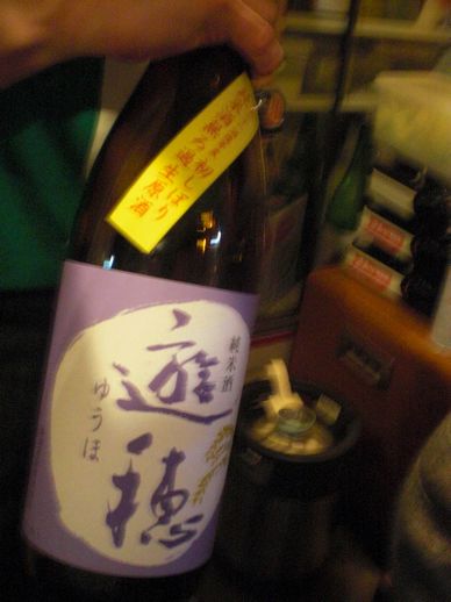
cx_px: 226
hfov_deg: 37.7
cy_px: 301
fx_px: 661
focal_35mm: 38
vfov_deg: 49.0
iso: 800
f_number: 3.1
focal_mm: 6.3
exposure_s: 1/8
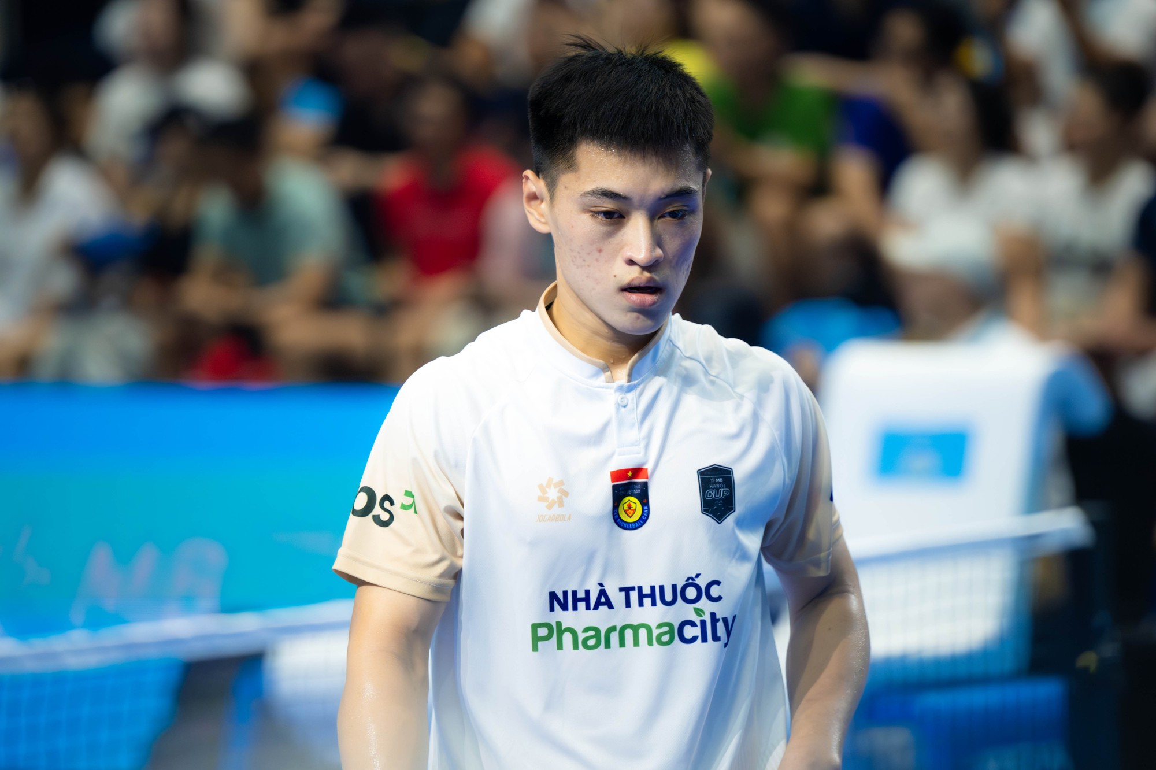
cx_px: 578
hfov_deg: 7.2
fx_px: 9148
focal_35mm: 285
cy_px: 385
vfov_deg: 4.8
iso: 6400
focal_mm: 190
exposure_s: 1/640
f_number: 2.8
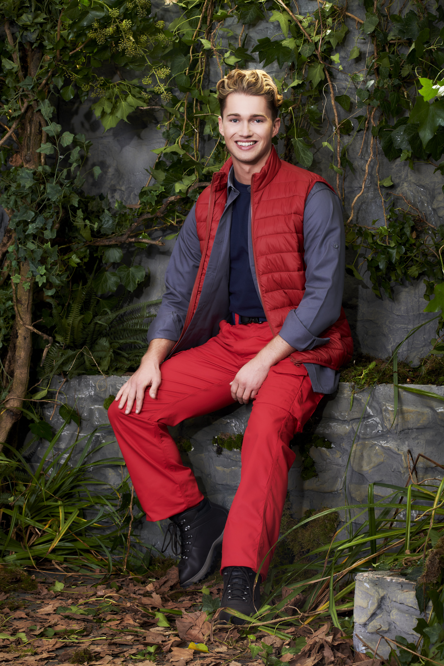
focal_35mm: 80
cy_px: 333
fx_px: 1480
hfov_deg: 17.1
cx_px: 222
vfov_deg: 25.4
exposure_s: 1/200
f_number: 13
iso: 100
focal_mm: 80
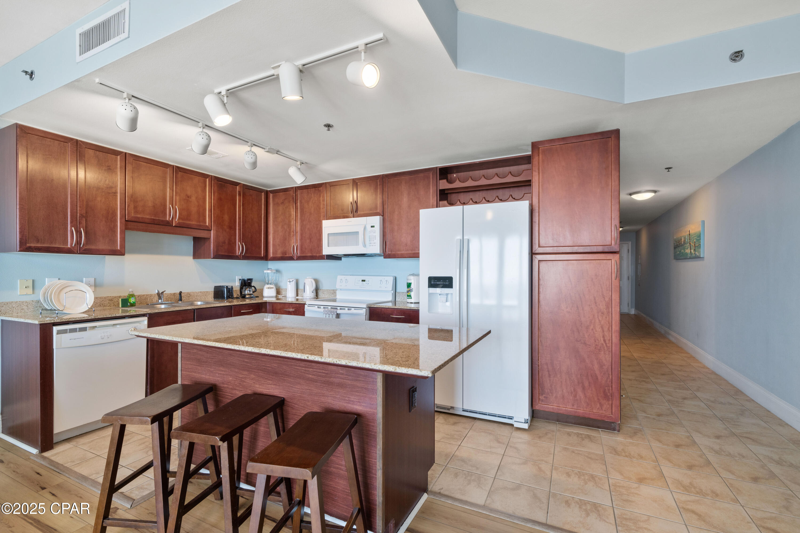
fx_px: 333
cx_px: 400
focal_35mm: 15
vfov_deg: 77.3
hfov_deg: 100.4
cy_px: 266
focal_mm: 15
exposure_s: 1/10
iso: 640
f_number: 9
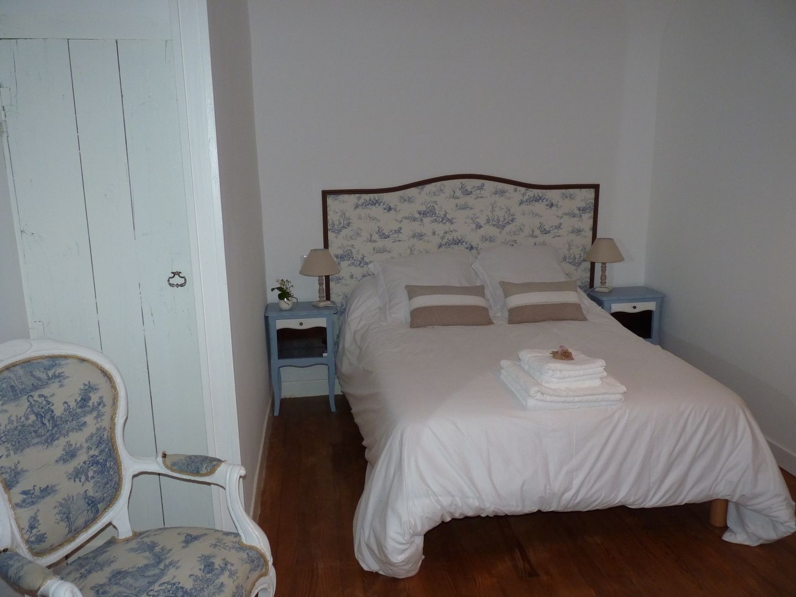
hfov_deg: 65.3
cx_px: 398
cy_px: 298
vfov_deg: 51.4
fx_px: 621
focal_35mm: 27
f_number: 3.6
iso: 200
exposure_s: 1/50
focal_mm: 4.8
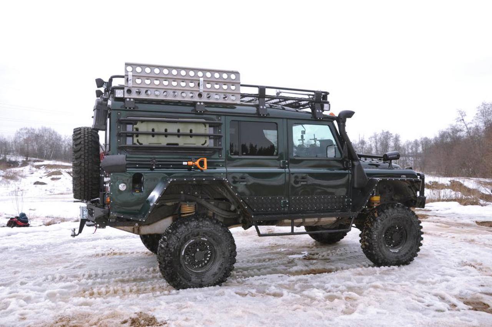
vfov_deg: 41.6
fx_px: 430
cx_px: 246
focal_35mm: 32
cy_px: 164
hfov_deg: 59.6
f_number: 7.1
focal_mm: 21
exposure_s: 1/200
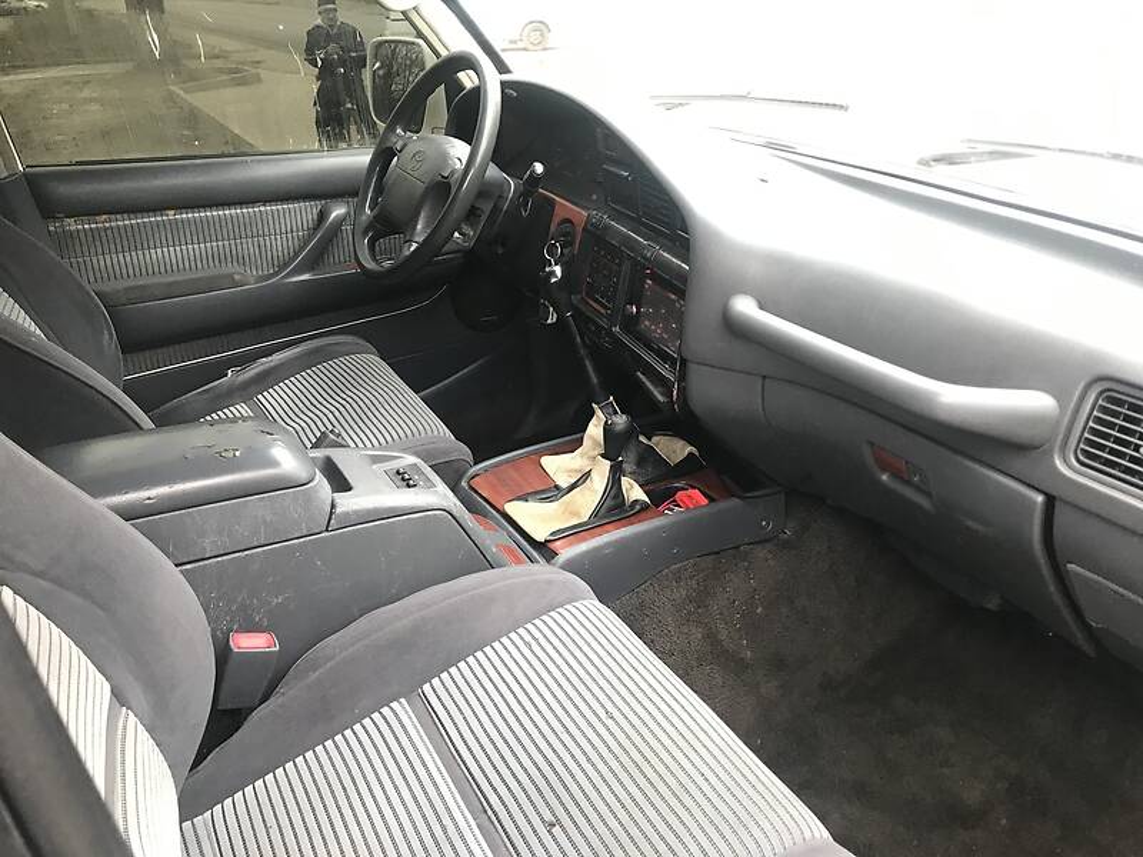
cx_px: 572
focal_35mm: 28
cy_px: 428
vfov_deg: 49.7
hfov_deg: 63.4
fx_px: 925
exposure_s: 1/20
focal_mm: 4
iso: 40
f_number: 1.8
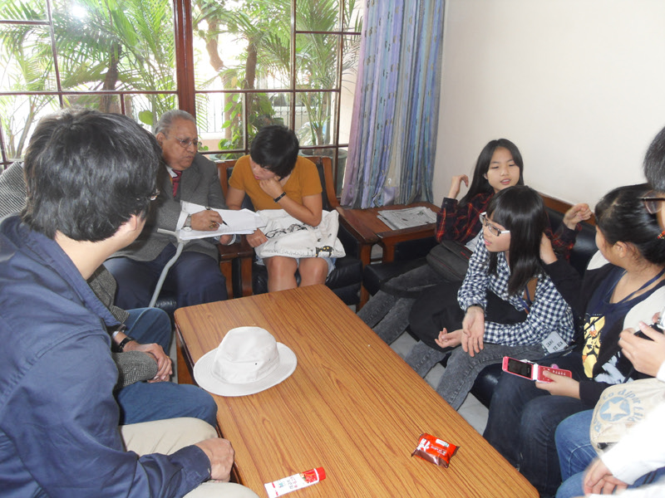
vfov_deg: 49.7
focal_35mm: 28
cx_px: 332
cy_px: 249
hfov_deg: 63.4
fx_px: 538
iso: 200
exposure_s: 1/45
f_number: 2.8
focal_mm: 6
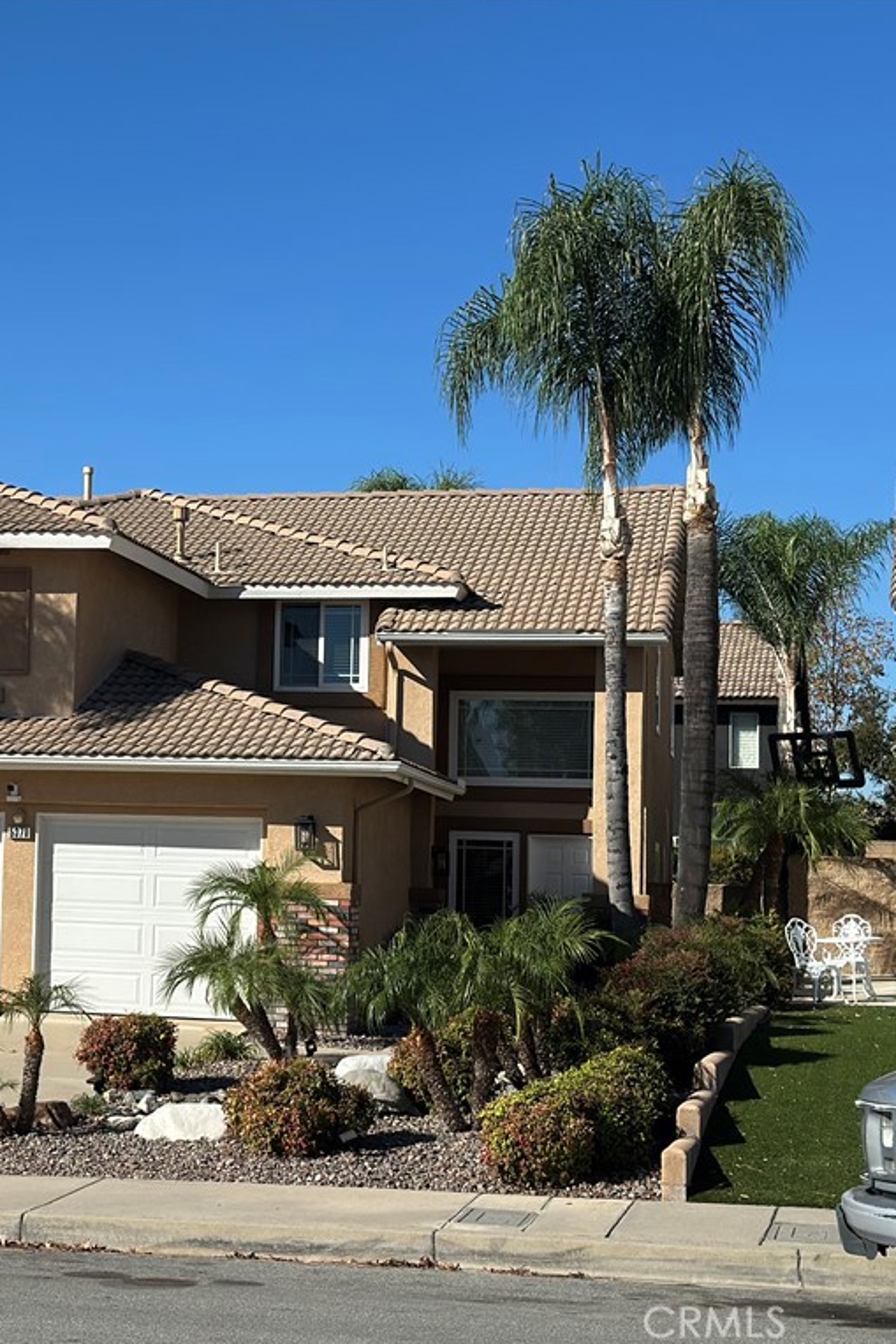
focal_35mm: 67
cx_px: 53
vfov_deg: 30.1
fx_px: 2500
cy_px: 671
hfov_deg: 19.8
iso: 100
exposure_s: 1/8929
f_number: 1.78
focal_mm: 6.86
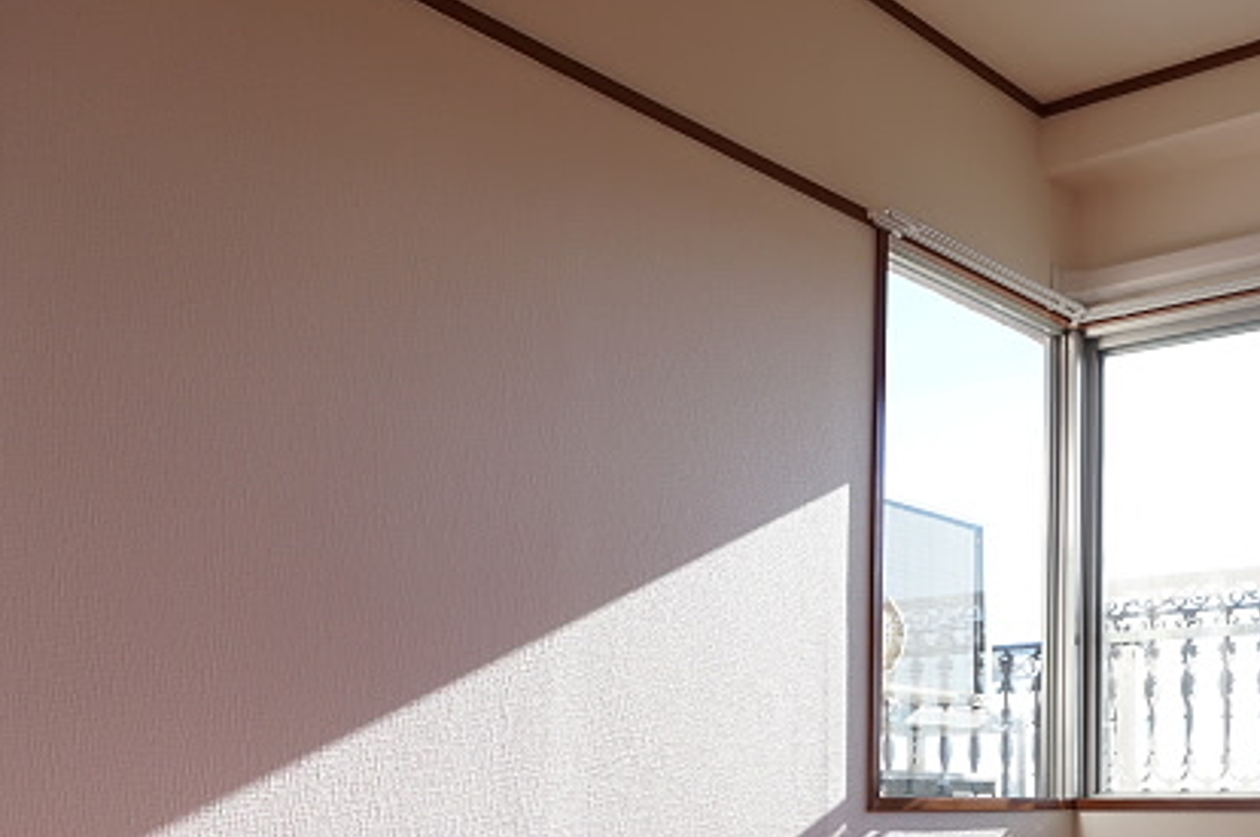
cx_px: 1082
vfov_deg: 30.8
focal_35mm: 42
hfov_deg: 43.3
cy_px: 697
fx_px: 1468
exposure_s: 1/160
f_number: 4.5
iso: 100
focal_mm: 16
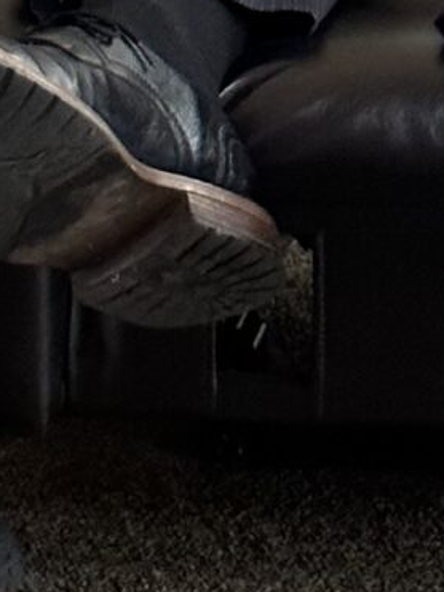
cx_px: -5
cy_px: -451
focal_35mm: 332
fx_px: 5671
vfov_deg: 5.9
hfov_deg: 4.5
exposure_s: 1/40
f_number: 1.78
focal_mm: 6.86
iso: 320
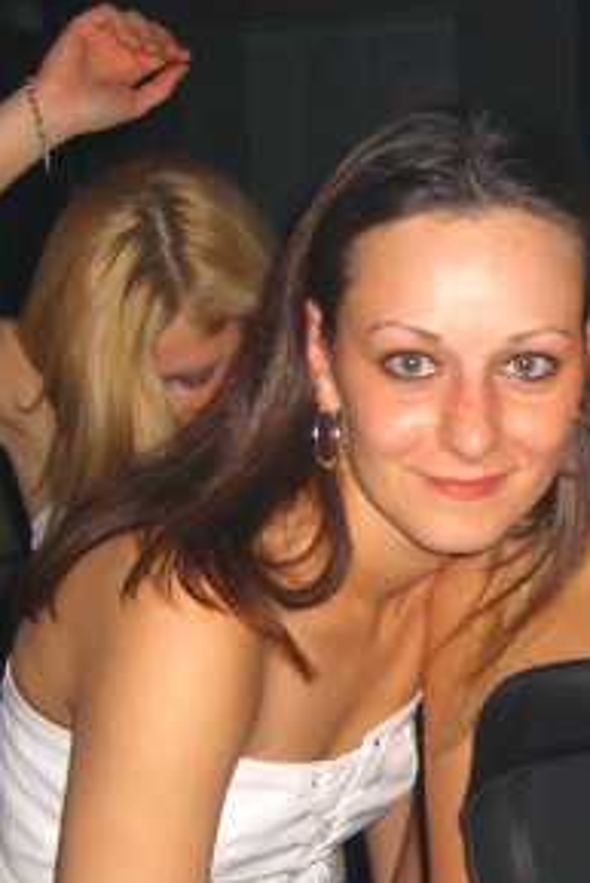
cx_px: 520
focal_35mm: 82
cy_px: 577
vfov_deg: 24.6
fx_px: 2013
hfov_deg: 16.5
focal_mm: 7.9
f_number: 2.8
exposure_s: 1/60
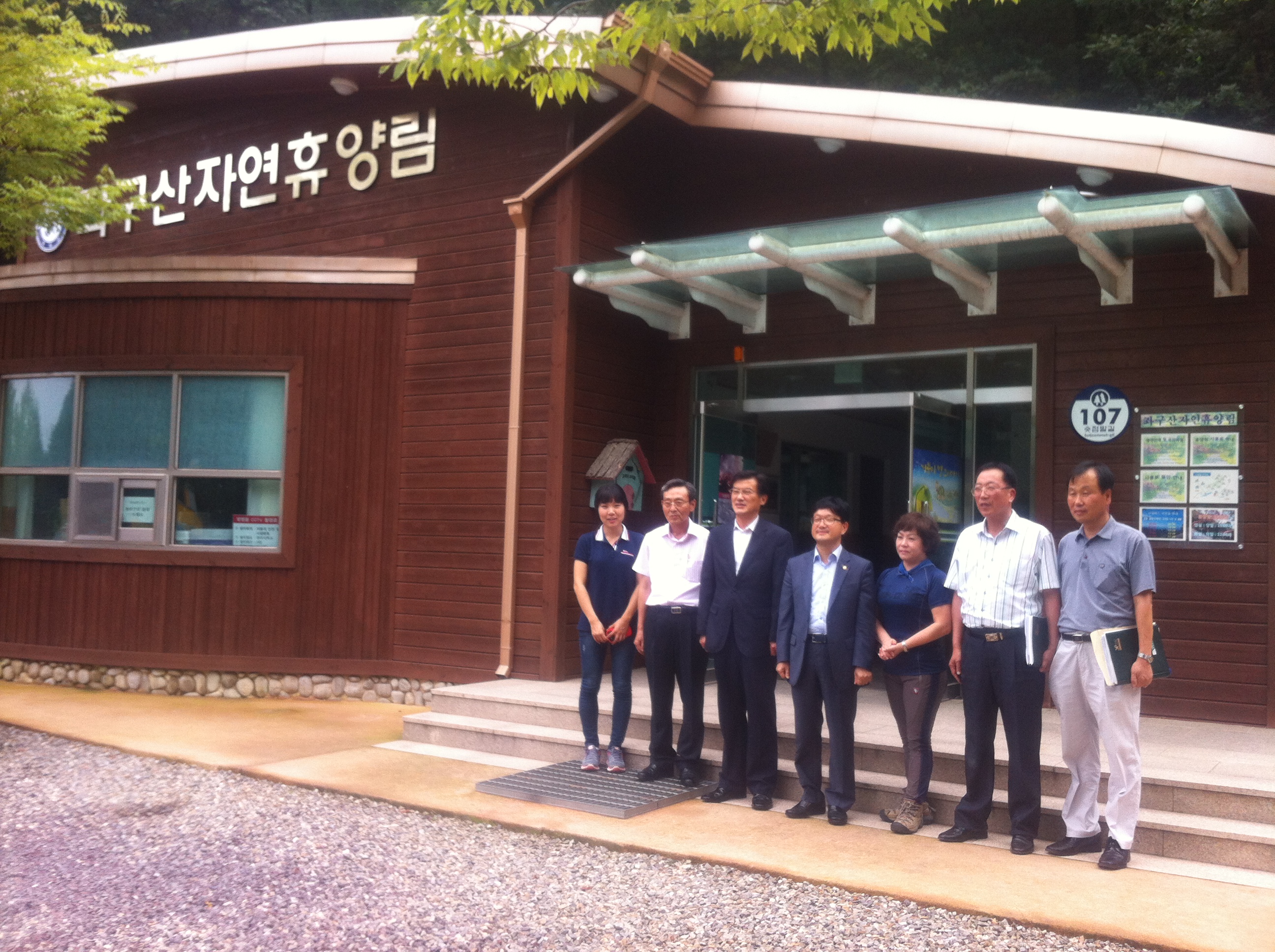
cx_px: 638
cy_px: 476
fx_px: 1287
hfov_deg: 52.7
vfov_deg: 40.6
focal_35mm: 35
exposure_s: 1/171
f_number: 2.8
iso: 80
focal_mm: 3.85
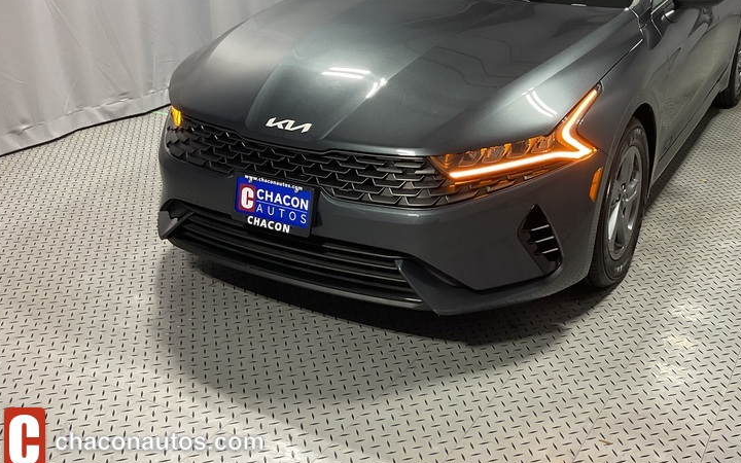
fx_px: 828
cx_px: 481
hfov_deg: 47.6
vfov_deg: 30.8
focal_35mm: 41
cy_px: 121
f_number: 1.8
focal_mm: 3
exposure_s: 1/60
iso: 40
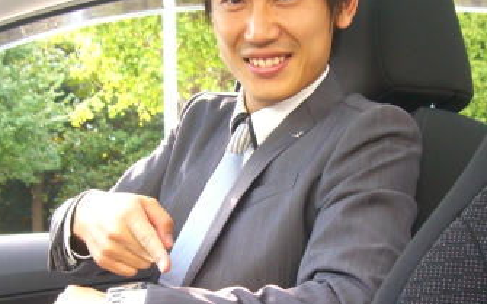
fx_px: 1021
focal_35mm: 77
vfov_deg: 16.9
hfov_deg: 26.8
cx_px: 254
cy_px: 208
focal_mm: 7.9
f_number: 2.8
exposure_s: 1/60
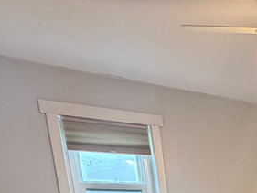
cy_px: 291
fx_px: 379
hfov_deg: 28.3
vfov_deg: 23.0
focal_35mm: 51
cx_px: 360
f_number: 2.2
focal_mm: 2.22
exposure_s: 1/60
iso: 400
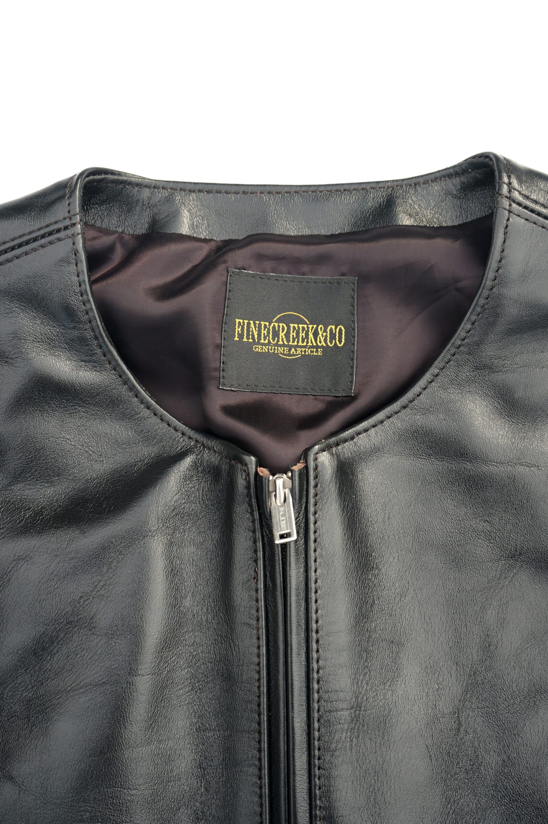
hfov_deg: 28.6
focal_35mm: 47
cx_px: 273
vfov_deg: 41.9
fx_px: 1075
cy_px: 409
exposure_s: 1/100
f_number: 7.1
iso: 100
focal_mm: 46
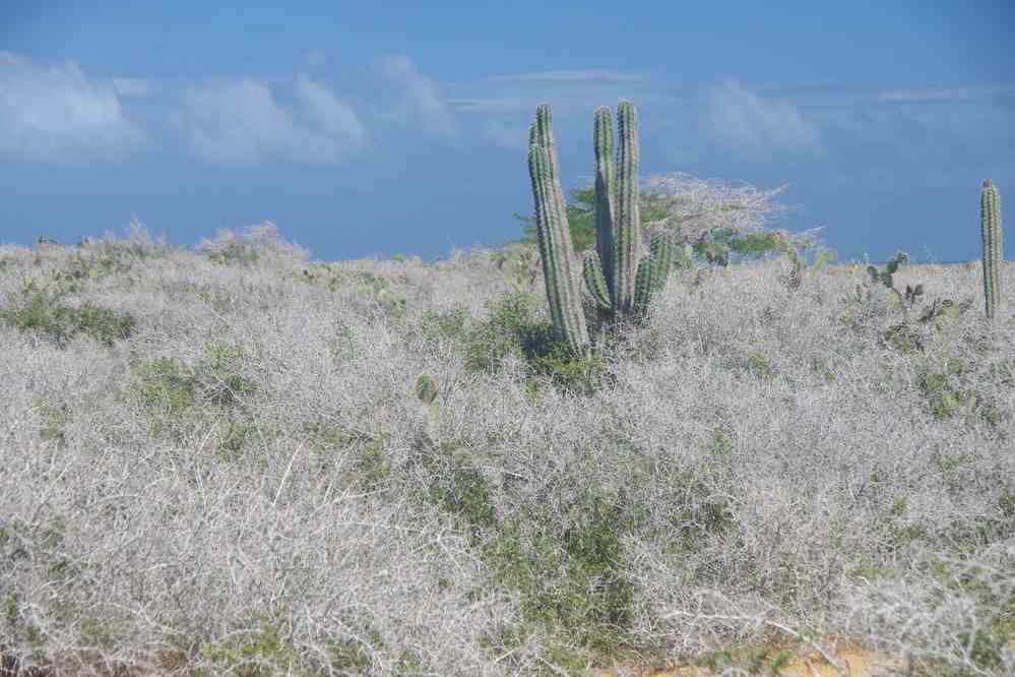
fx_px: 4229
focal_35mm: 150
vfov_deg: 9.1
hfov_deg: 13.7
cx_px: 508
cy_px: 338
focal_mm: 100
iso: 200
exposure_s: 1/125
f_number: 10
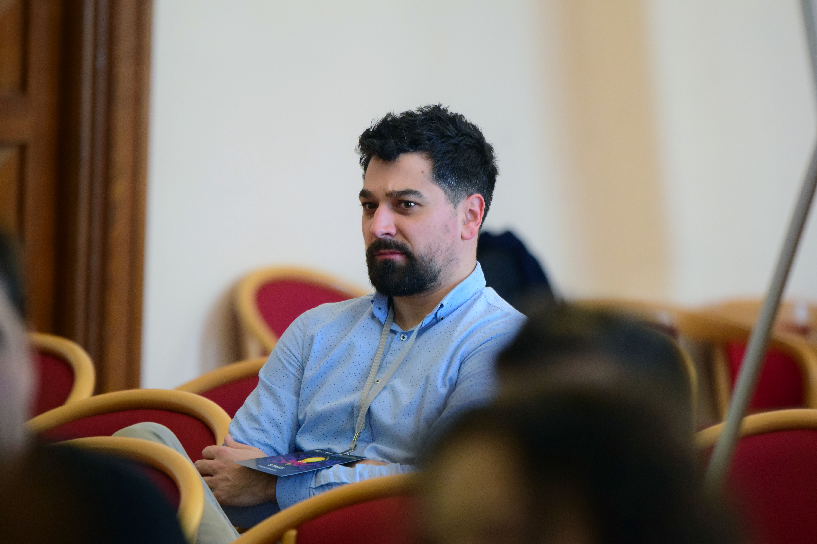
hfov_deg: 6.9
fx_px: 6808
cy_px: 272
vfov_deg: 4.6
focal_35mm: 300
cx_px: 408
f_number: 2.8
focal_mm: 200
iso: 2500
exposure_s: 1/320
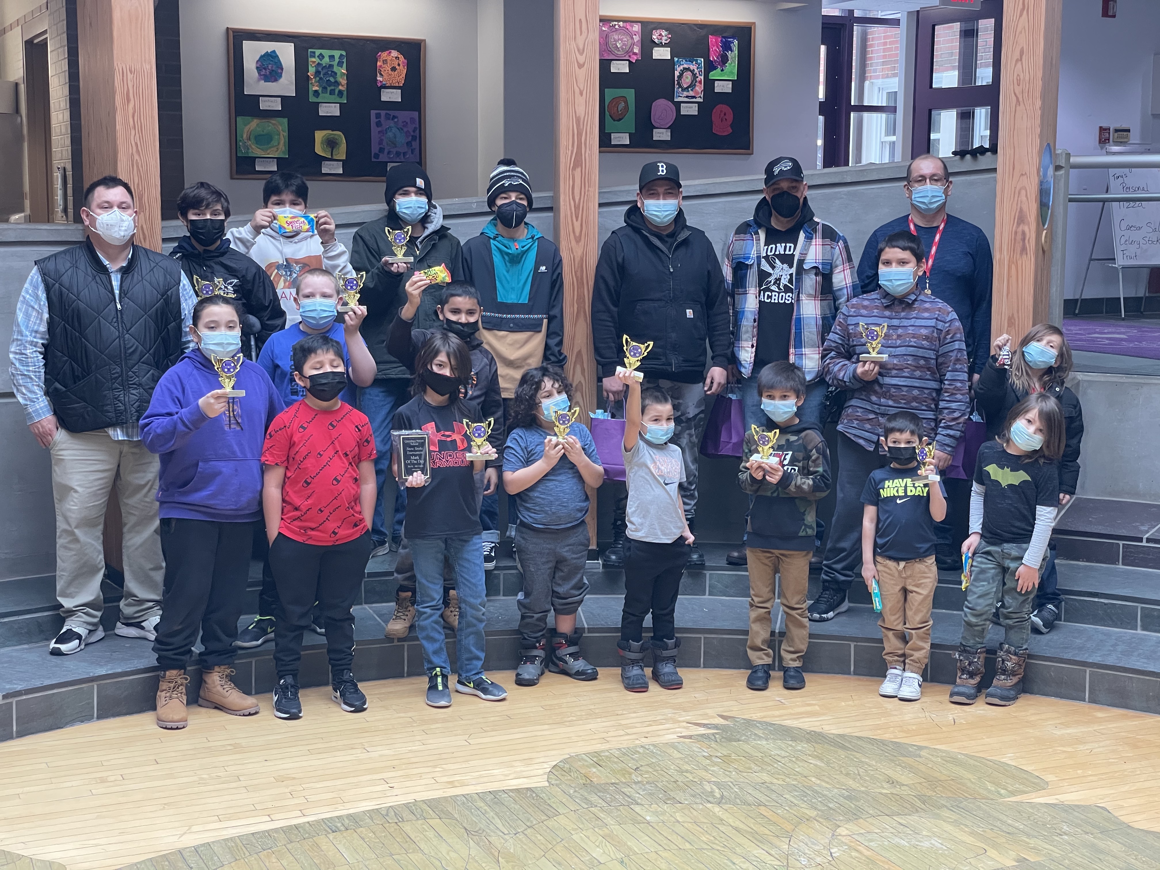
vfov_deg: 28.0
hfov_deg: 36.8
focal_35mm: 52
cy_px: 435
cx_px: 580
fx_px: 1743
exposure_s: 1/120
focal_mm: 6
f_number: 2
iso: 200
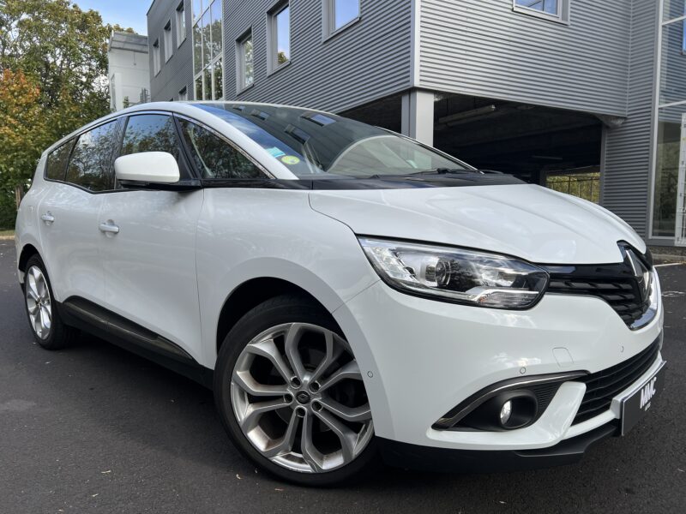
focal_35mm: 26
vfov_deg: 53.1
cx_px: 343
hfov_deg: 67.3
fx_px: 515
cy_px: 257
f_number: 1.5
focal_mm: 5.7
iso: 50
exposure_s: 1/1869
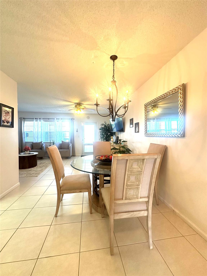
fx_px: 112
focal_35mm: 14
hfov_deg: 85.7
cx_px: 104
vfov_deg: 102.1
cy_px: 138
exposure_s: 1/120
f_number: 2.2
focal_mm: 2.22
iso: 200
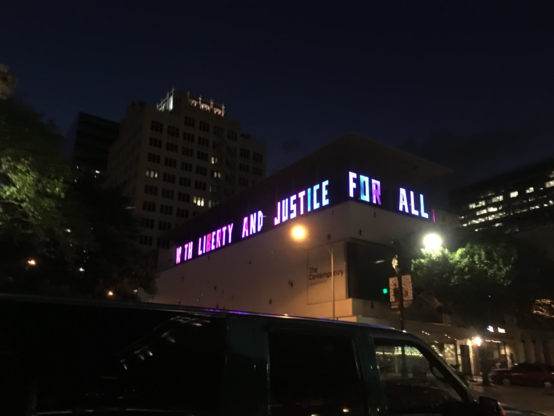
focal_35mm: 29
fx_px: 464
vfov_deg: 48.2
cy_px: 208
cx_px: 277
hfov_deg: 61.7
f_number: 2.2
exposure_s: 1/4
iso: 80
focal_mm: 4.15
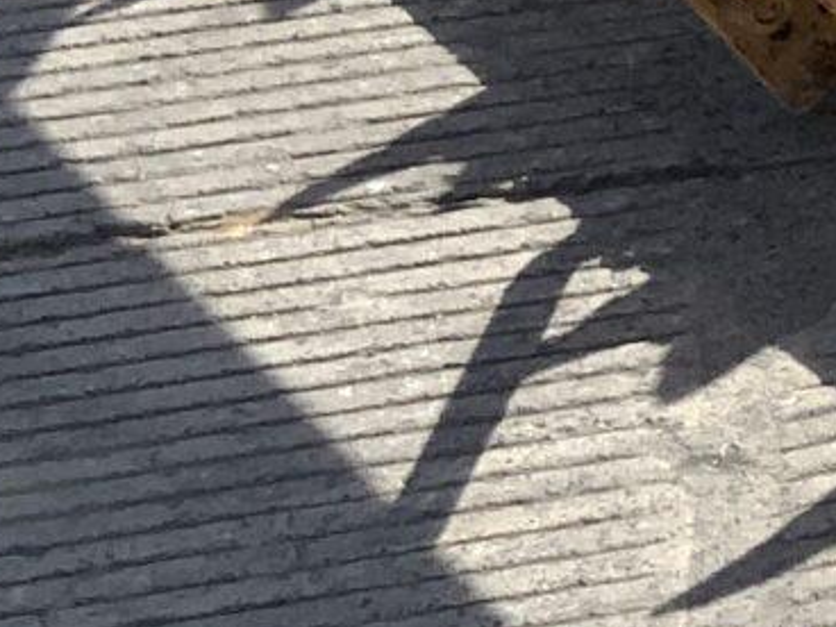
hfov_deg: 8.9
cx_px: 1965
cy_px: -211
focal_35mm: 202
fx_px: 4878
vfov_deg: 7.3
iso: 16
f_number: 1.8
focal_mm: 3
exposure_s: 1/1675
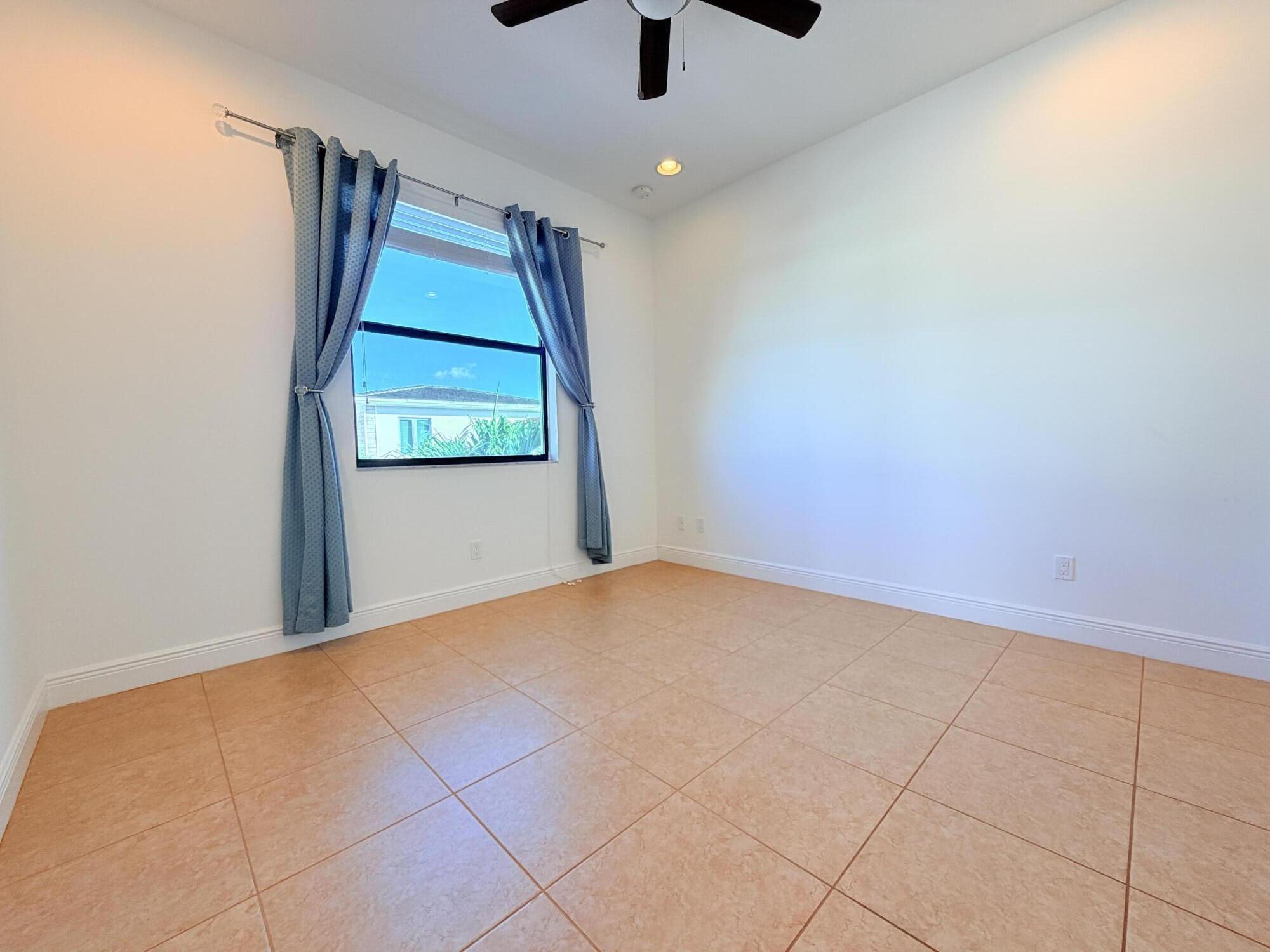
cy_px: 476
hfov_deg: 102.1
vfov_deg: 85.7
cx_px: 635
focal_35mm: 14
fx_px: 514
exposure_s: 1/120
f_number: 2.2
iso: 100
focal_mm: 2.22
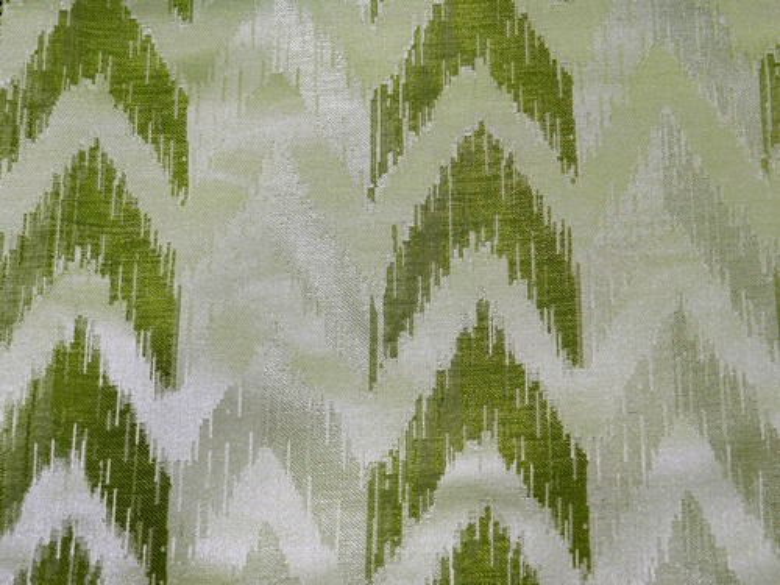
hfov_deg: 41.2
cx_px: 390
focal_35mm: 46
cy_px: 292
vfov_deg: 31.5
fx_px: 1037
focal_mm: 8.1
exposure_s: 1/30
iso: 200
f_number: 4.2
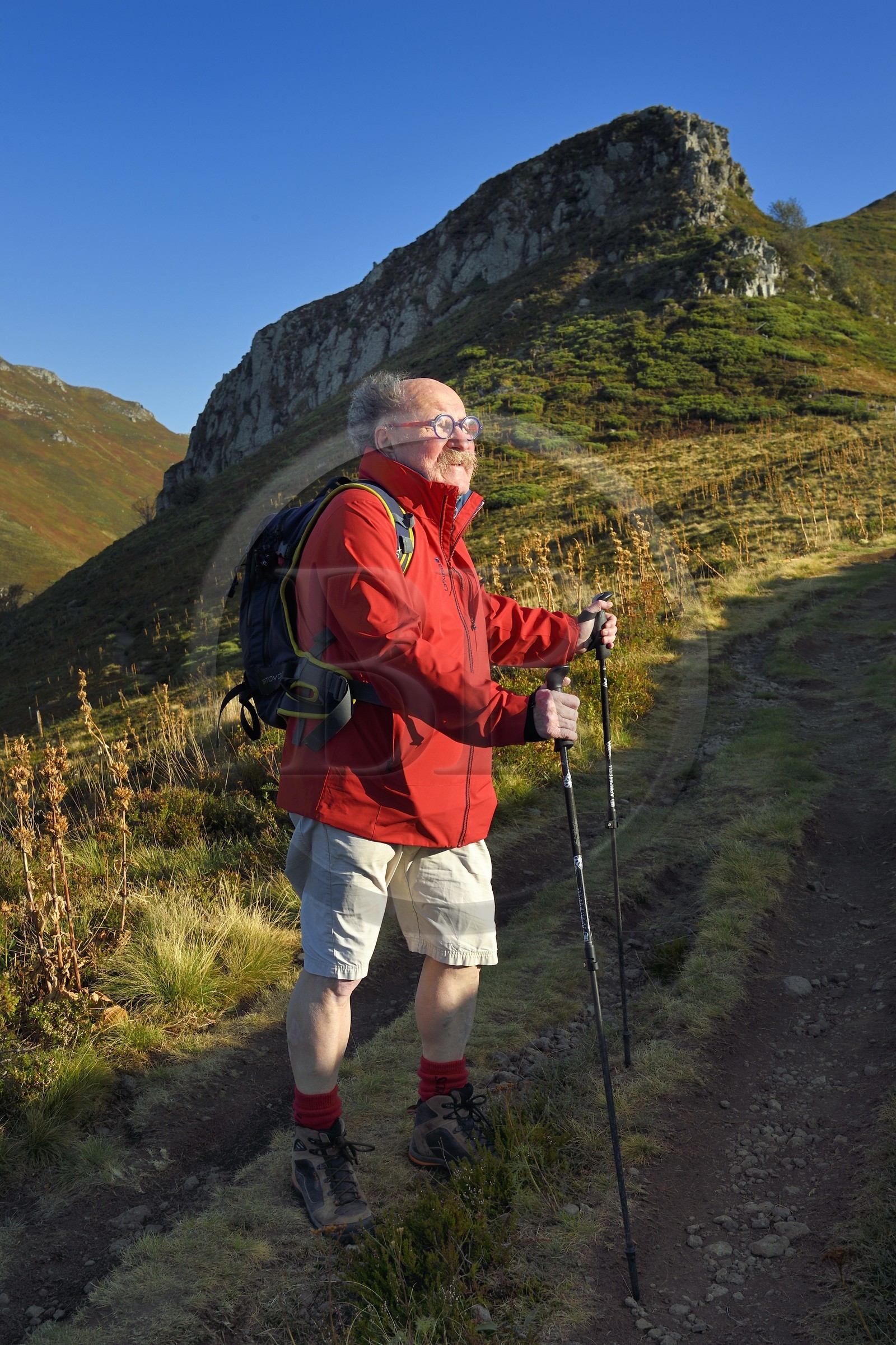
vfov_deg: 43.6
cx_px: 448
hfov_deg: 29.8
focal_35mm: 45
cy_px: 672
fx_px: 1681
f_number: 13
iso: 200
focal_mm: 45
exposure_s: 1/250
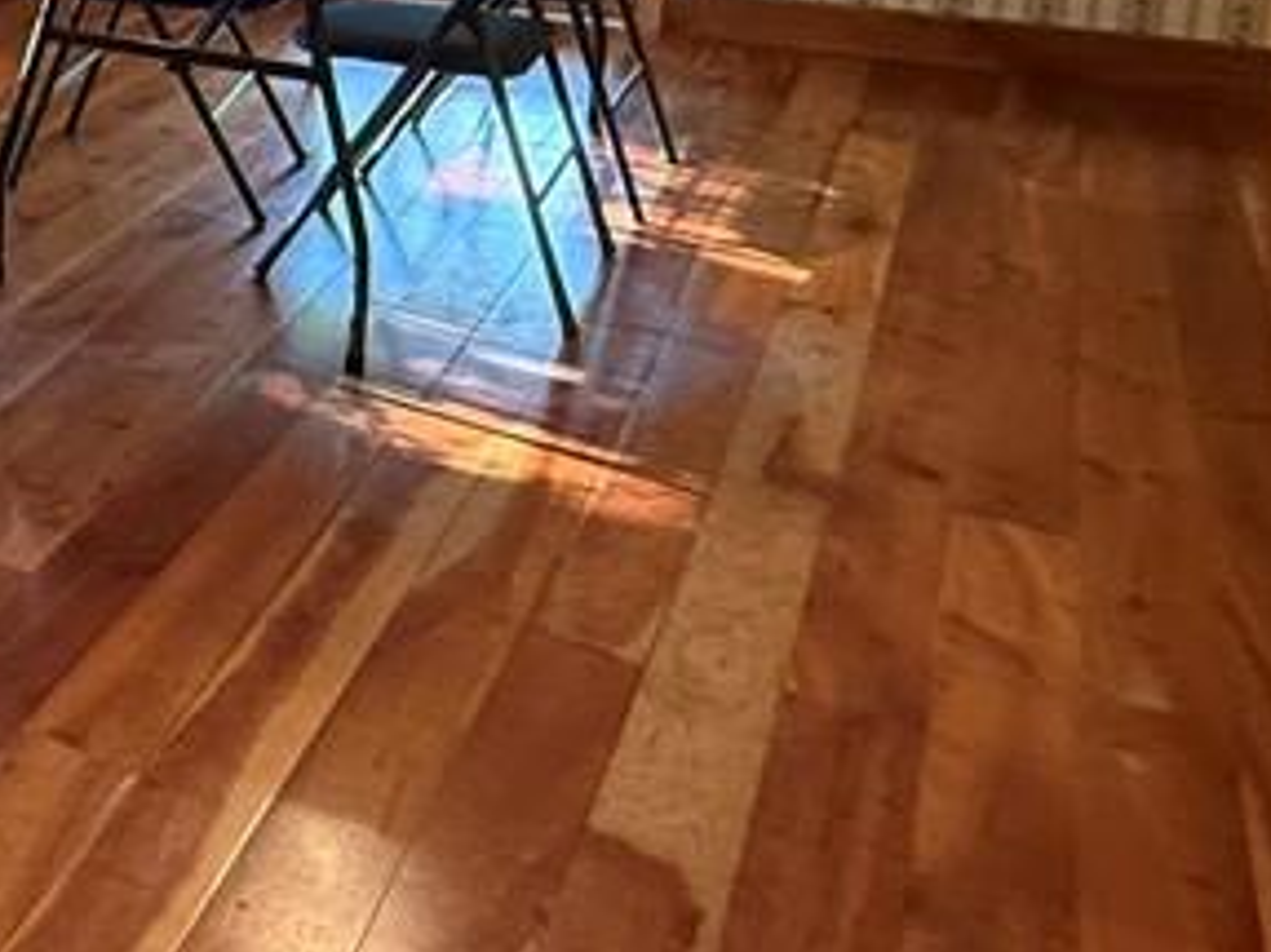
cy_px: -66
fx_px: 1835
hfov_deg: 30.4
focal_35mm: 50
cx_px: -372
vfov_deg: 27.0
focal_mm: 2.22
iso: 320
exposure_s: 1/60
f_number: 2.2
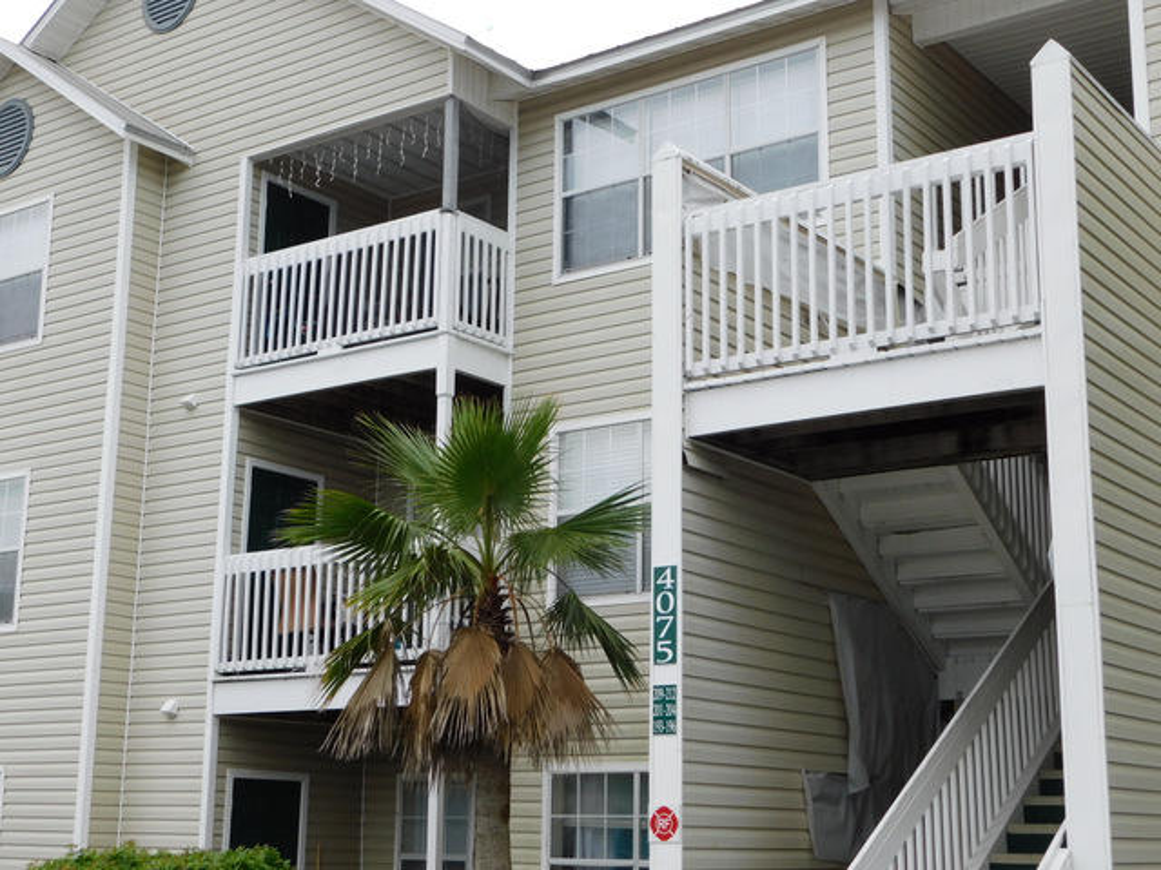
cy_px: 435
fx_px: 1711
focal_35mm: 51
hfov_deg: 37.5
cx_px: 580
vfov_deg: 28.6
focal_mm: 9
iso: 125
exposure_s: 1/800
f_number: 3.8
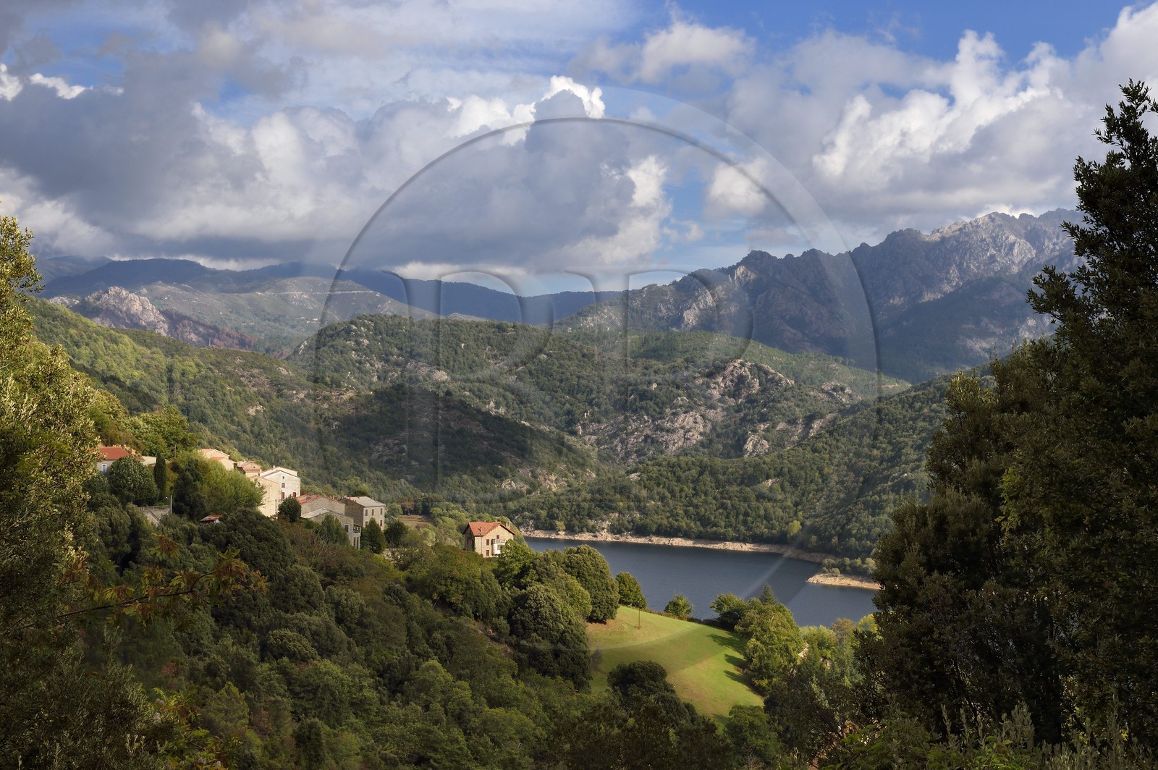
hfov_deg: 36.3
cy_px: 385
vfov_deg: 24.6
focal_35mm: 55
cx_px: 579
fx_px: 1768
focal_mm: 55
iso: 200
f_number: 11
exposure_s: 1/250
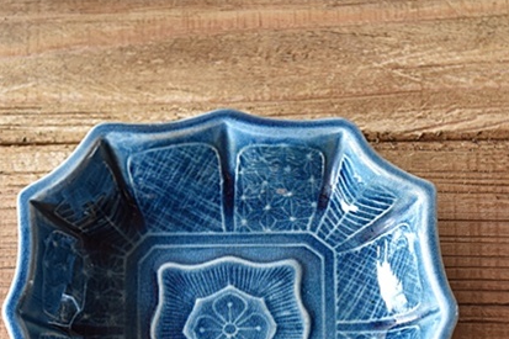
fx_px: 2261
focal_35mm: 160
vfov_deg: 8.5
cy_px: 322
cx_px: 224
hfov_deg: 12.8
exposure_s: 1/4
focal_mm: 55
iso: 800
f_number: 5.6
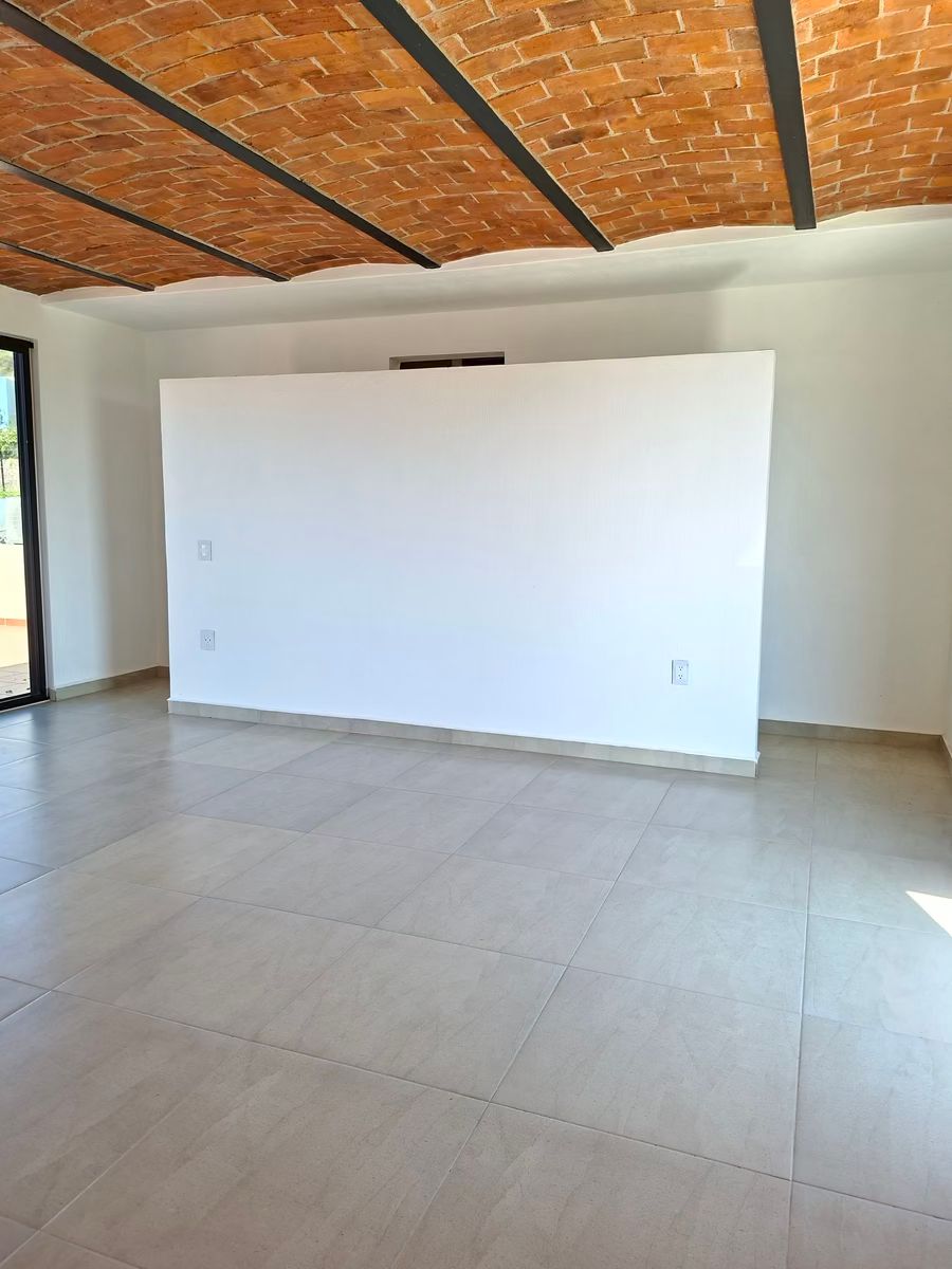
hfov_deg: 58.9
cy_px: 634
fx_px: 843
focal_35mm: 23
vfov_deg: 73.9
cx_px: 476
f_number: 1.8
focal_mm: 5.54
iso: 80
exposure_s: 1/120
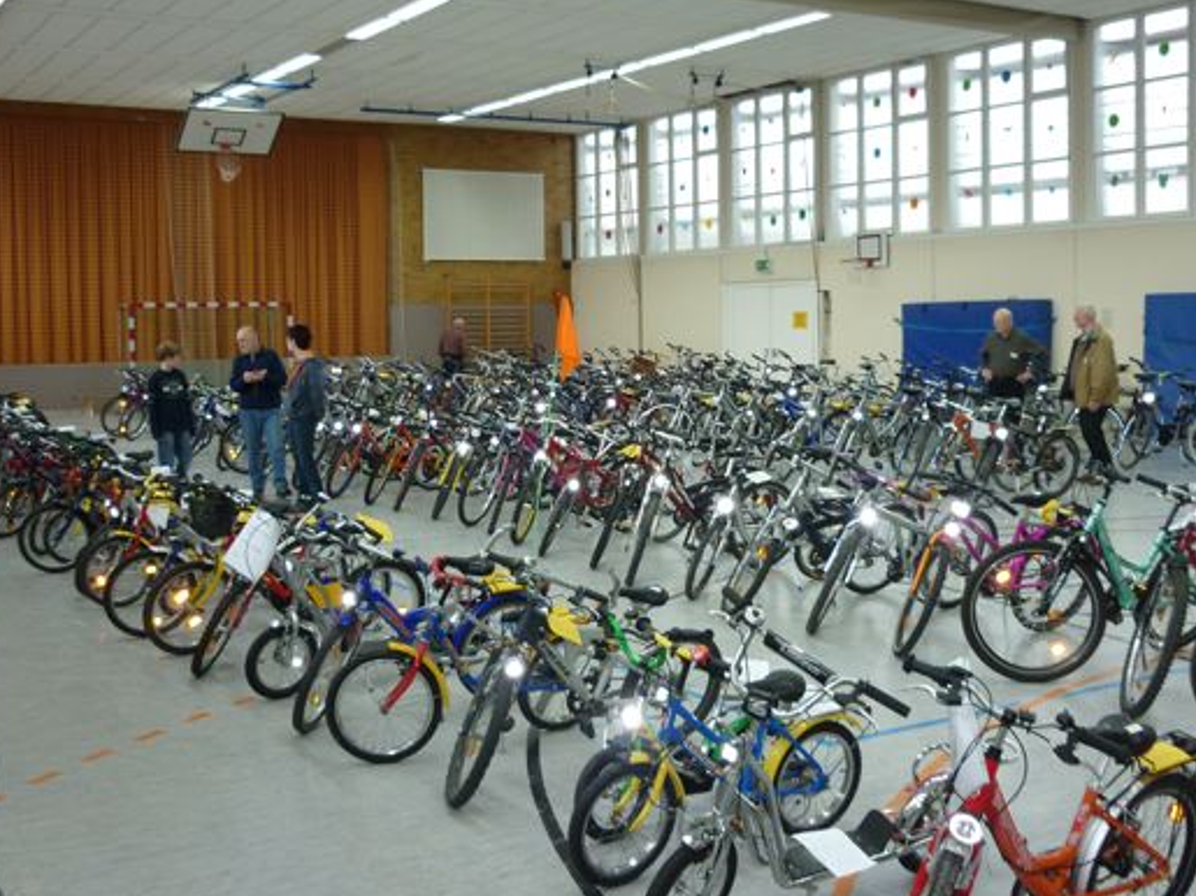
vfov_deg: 35.0
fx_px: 1416
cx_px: 601
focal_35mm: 41
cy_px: 348
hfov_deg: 45.8
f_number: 2.8
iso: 125
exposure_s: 1/30
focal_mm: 5.5
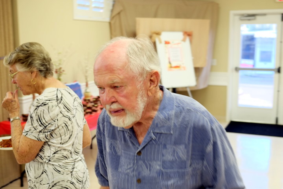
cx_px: 142
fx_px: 354
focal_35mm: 45
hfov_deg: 43.6
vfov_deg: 29.9
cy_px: 94
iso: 800
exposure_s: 1/28
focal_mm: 30.2
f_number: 3.6
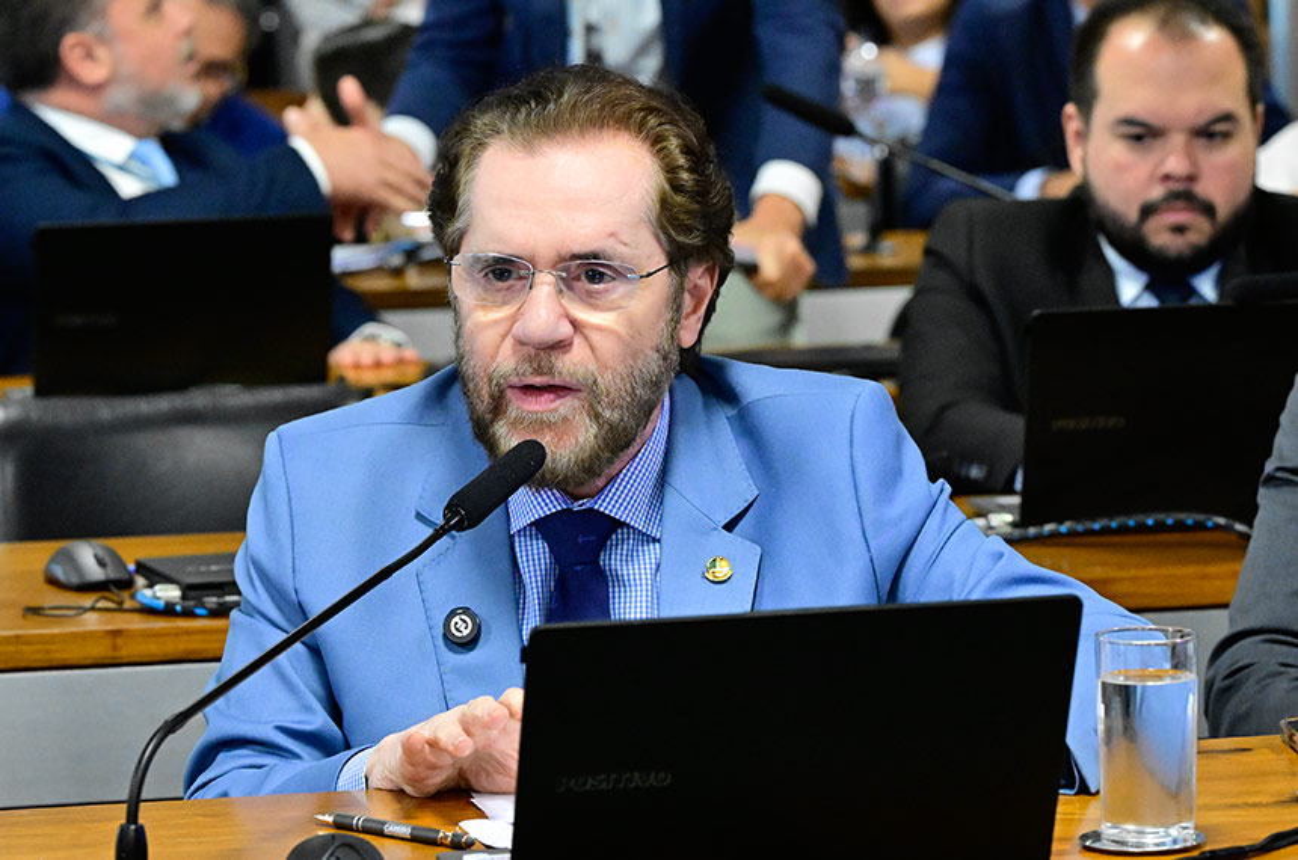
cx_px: 649
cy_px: 430
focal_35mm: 157
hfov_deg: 13.1
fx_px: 5650
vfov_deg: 8.7
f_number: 5.6
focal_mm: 105
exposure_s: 1/160
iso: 5000
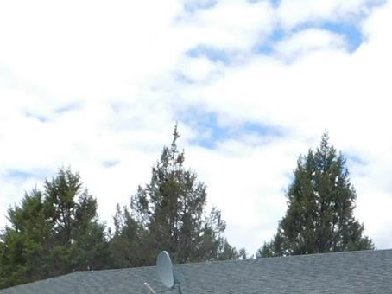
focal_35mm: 76
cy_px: 384
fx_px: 860
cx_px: 307
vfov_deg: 18.1
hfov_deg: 25.3
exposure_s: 1/1500
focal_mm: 4
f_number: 3
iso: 125
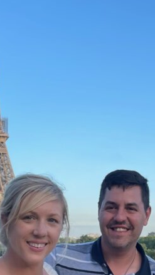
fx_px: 482
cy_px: 238
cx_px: 106
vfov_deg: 30.7
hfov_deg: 18.2
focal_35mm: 66
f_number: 1.6
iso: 32
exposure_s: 1/801
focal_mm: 4.2
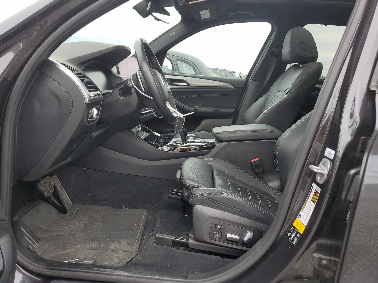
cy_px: 142
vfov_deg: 53.1
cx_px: 189
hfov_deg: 67.3
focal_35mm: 26
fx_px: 284
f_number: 1.5
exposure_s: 1/345
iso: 50
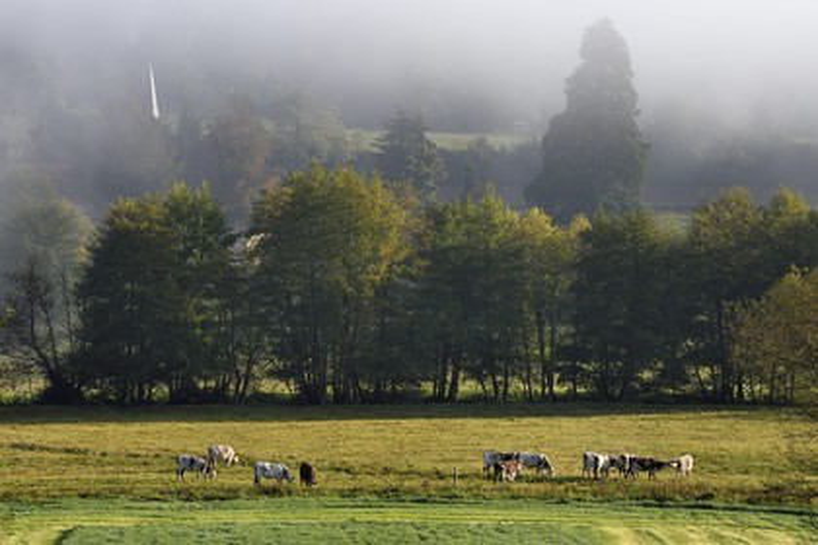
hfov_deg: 12.1
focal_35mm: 170
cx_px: 409
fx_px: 3862
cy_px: 272
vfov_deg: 8.1
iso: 200
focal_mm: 170
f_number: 8
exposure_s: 1/250
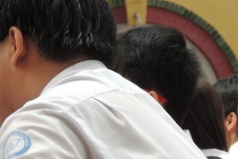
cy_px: 166
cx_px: 276
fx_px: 2824
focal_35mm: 427
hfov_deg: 4.8
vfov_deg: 3.2
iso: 100
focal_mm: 30.3
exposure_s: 1/25
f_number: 5.6
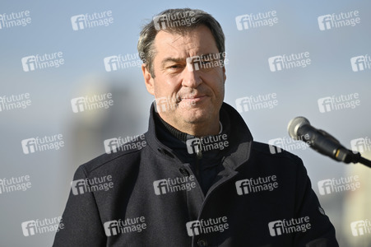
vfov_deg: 6.9
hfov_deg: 10.3
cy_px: 124
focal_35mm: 200
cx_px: 186
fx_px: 2060
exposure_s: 1/1600
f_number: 2.8
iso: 64
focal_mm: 200
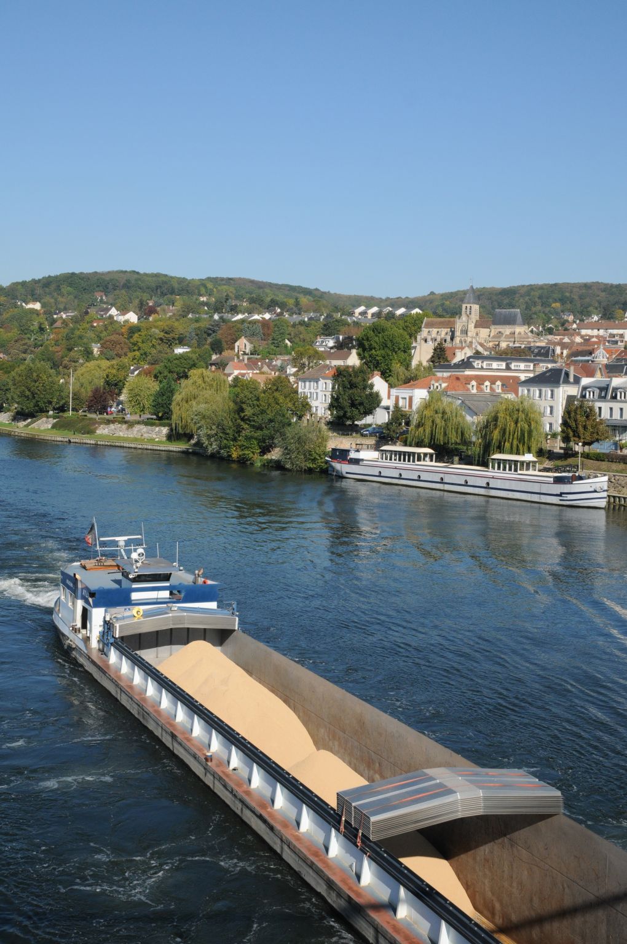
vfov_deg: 43.7
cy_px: 472
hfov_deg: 29.8
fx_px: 1179
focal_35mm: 45
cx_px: 314
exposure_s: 1/500
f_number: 11
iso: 500
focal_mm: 30
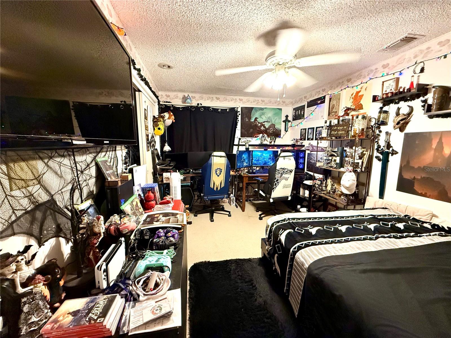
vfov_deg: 85.7
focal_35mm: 14
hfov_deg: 102.1
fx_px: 182
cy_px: 169
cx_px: 226
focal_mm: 2.22
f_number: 2.2
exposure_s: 1/60
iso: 800
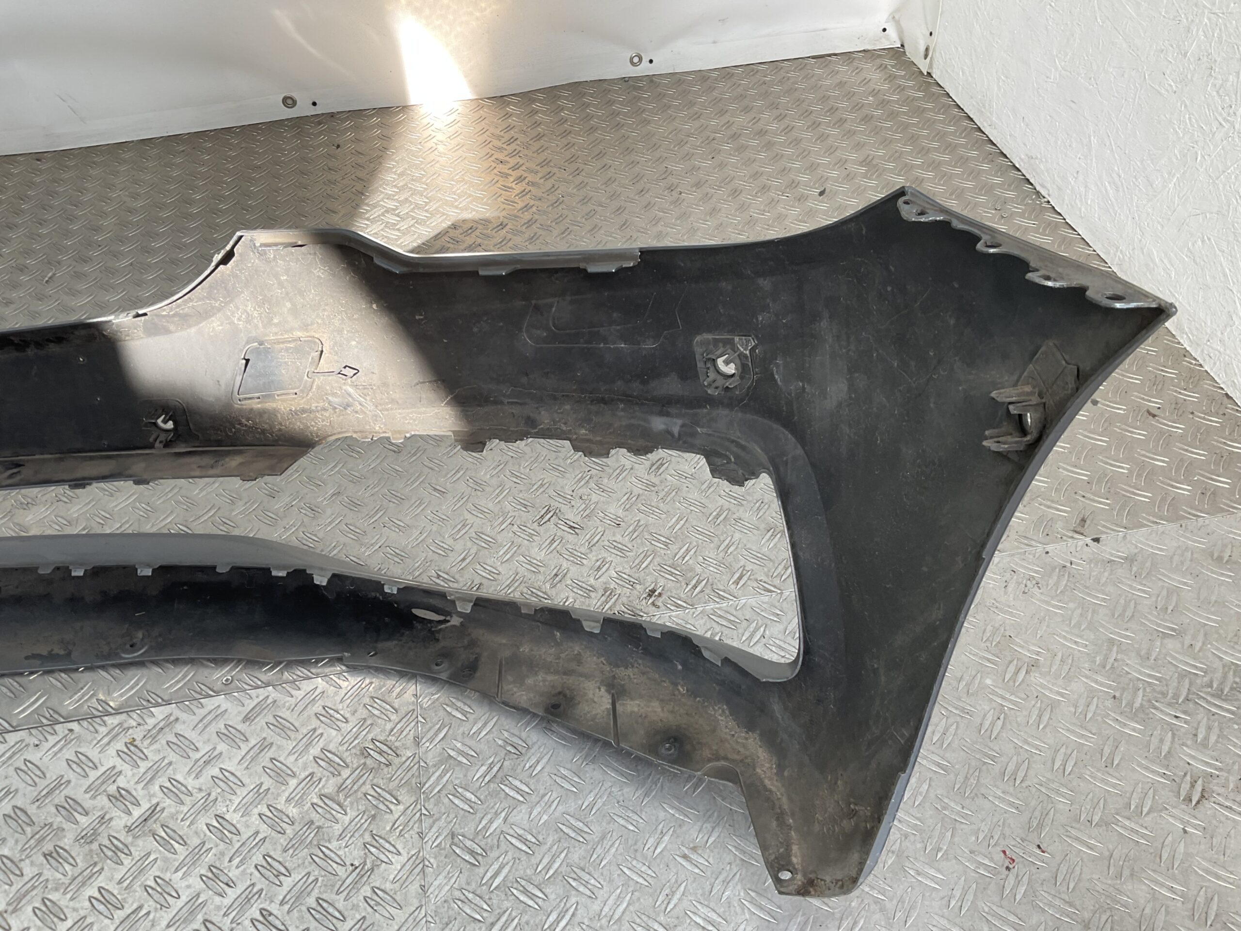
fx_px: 1040
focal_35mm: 29
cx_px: 620
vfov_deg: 48.2
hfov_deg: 61.7
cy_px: 466
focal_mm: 3
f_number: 1.8
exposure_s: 1/126
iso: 16
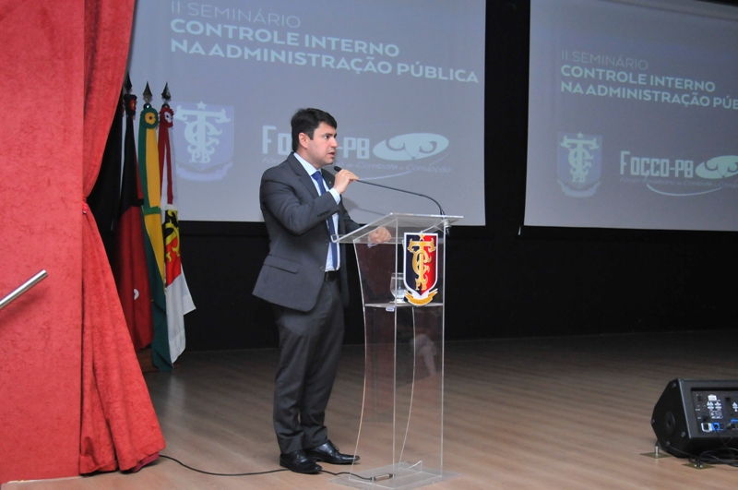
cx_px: 369
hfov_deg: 38.9
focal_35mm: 51
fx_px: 1044
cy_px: 245
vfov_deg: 26.4
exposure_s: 1/250
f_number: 4
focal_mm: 34
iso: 1600
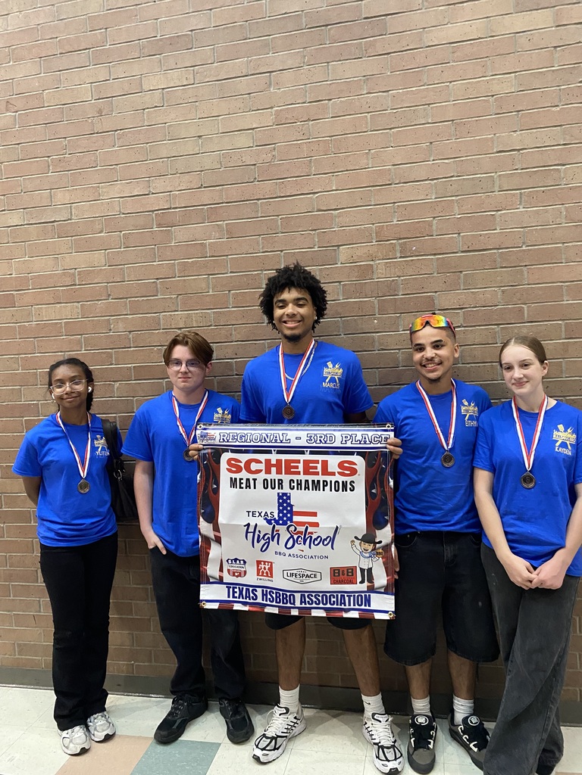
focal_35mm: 26
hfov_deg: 53.1
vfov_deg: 67.3
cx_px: 291
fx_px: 583
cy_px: 388
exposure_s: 1/60
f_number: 1.8
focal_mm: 4.25
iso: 500
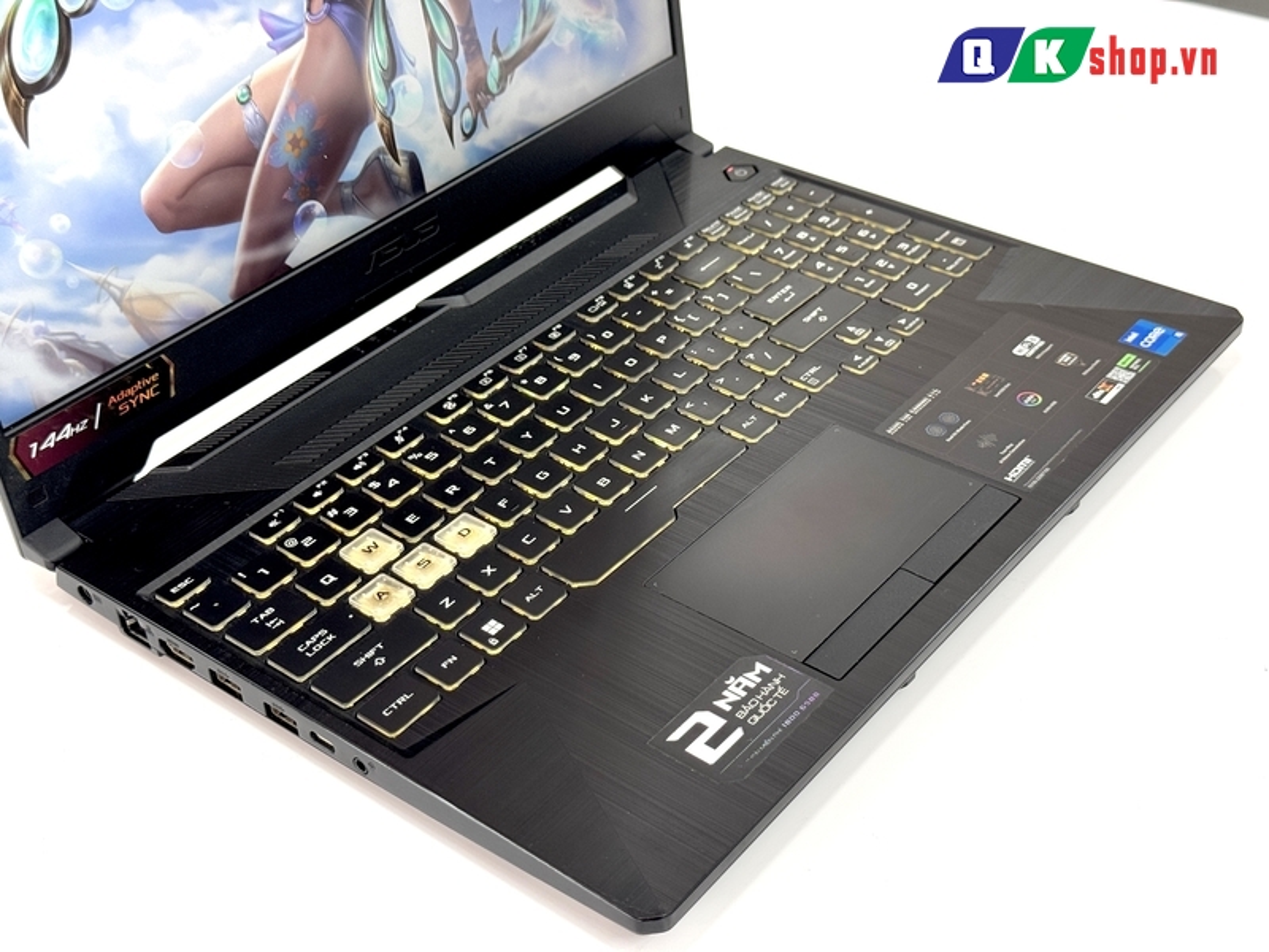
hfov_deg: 39.7
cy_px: 476
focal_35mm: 48
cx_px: 634
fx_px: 1760
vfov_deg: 30.3
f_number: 1.78
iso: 100
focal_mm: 6.76
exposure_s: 1/75
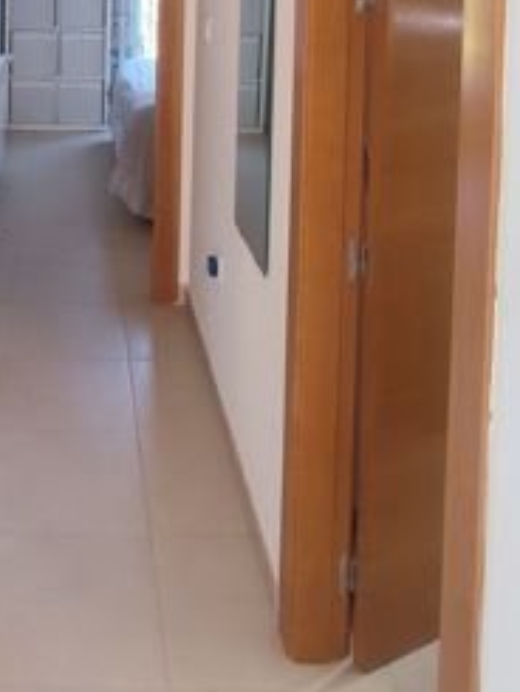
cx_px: 38
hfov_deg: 30.0
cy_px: -21
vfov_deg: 36.5
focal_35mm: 46
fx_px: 921
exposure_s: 1/100
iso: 275
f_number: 2.2
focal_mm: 1.65
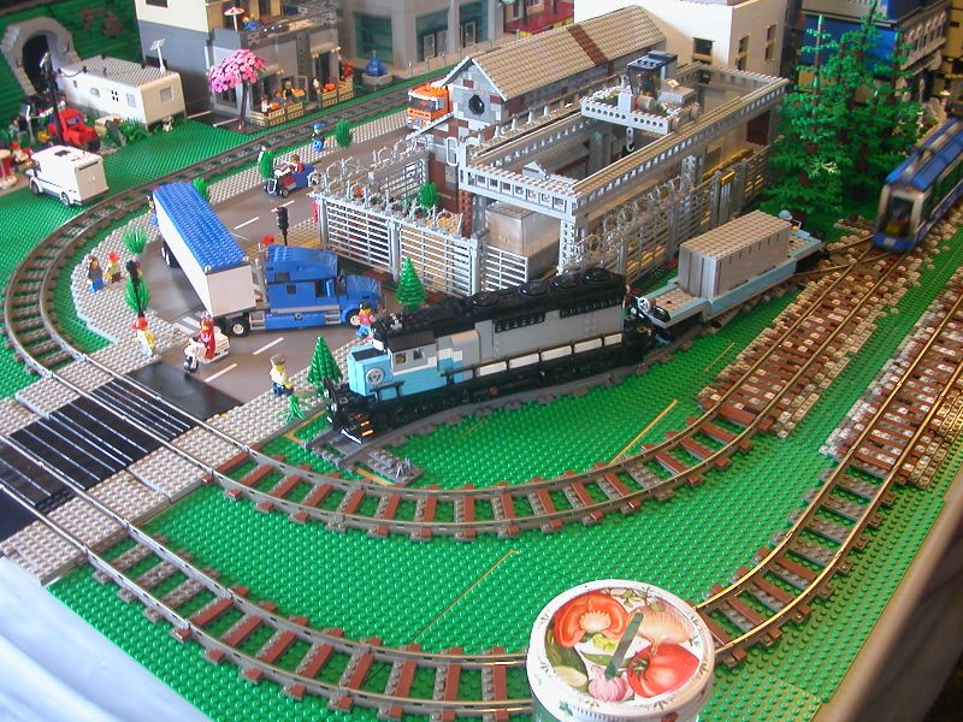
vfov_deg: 38.7
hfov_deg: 50.1
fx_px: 1029
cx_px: 482
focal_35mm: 37
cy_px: 361
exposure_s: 1/15
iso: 100
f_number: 2.7
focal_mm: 5.6
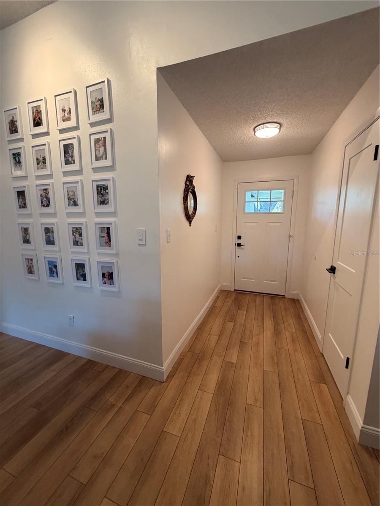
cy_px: 253
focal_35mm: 14
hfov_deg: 85.7
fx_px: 205
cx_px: 190
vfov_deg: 102.1
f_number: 2.2
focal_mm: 2.22
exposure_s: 1/120
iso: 250
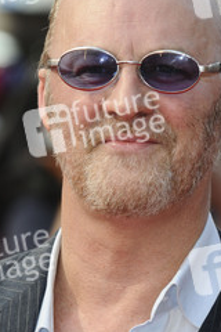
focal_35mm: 462
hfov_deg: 3.0
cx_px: 135
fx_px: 4252
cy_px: 194
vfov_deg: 4.5
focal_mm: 185
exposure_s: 1/250
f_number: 5.6
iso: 200
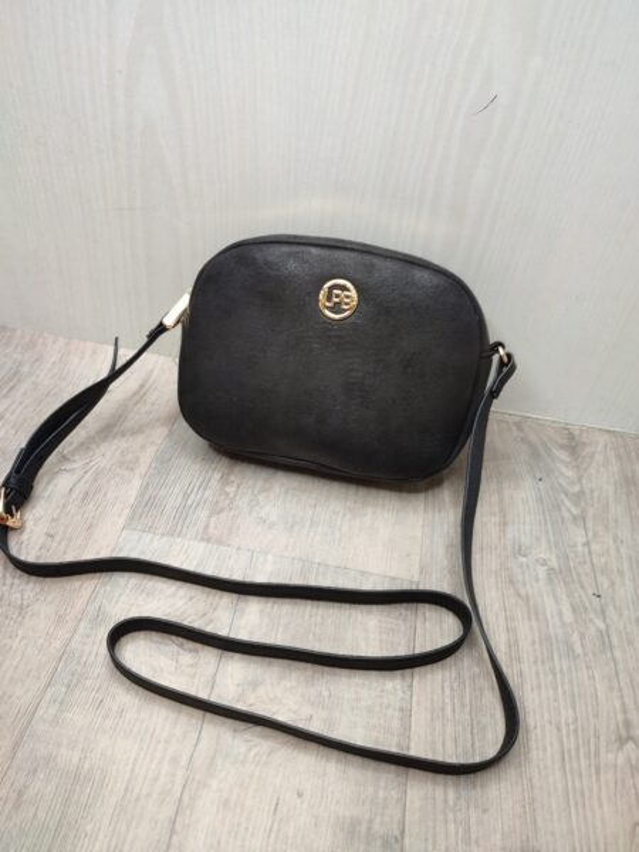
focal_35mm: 25
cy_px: 426
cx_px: 320
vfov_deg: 69.4
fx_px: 615
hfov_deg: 54.9
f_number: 1.9
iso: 81
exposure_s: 1/50
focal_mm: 6.04
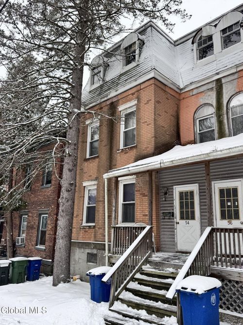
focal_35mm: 28
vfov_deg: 63.5
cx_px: 122
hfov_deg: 49.7
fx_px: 262
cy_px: 162
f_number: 1.78
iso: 80
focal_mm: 6.76
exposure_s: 1/558
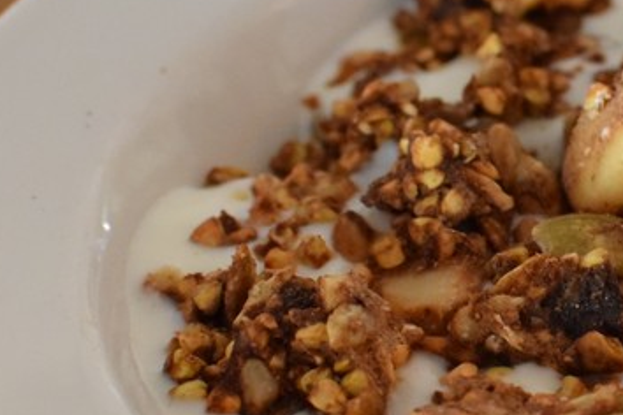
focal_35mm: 167
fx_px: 2883
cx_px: 723
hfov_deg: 12.1
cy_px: 267
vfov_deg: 8.2
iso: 3200
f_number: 5.6
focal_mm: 35
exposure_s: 1/125
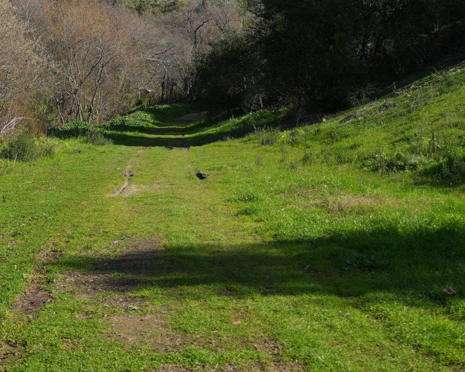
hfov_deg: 26.7
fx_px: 977
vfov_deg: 21.4
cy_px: 92
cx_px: 202
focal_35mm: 71
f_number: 4.5
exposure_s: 1/640
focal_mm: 28
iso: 100
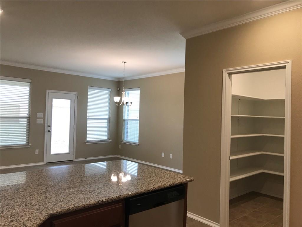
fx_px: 244
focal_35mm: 28
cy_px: 114
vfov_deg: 49.7
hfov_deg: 63.4
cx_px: 151
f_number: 1.8
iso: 25
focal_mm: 3.99
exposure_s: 1/40
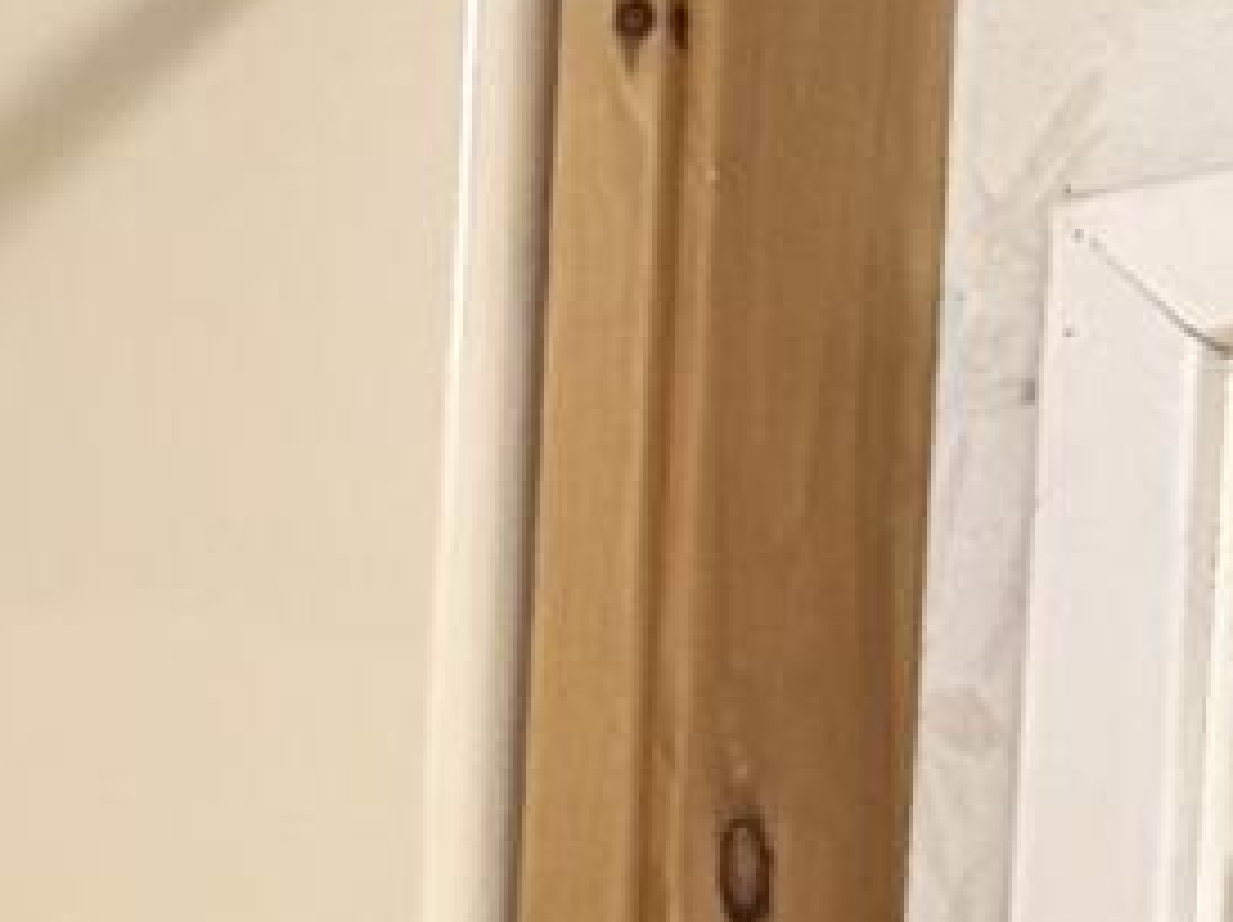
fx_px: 6762
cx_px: -2034
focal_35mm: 190
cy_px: 2568
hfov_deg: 9.0
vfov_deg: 7.1
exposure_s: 1/60
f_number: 1.6
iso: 250
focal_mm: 5.96
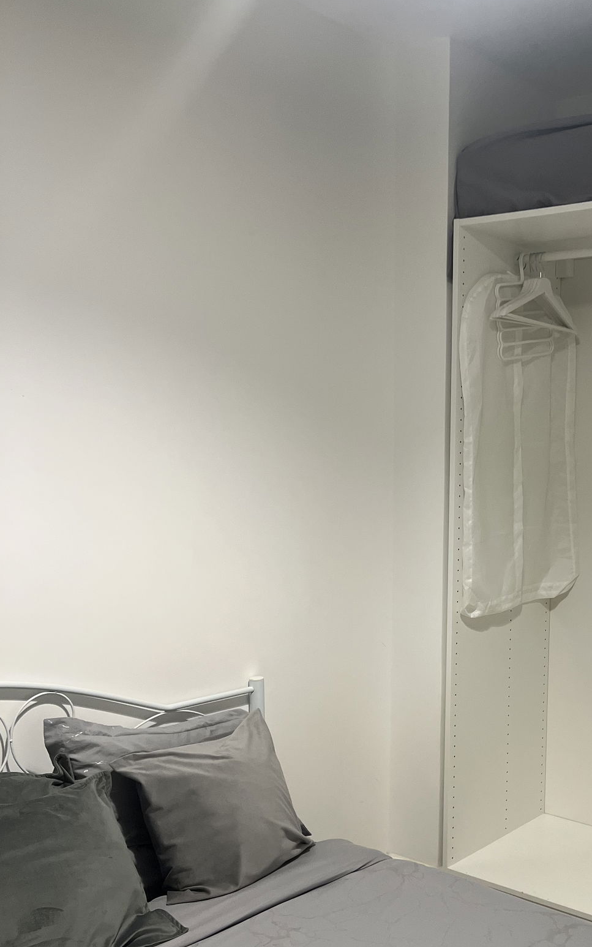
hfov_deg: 32.5
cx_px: 485
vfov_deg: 51.2
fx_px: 981
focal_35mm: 38
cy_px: 571
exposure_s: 1/50
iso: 320
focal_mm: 5.7
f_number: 1.5
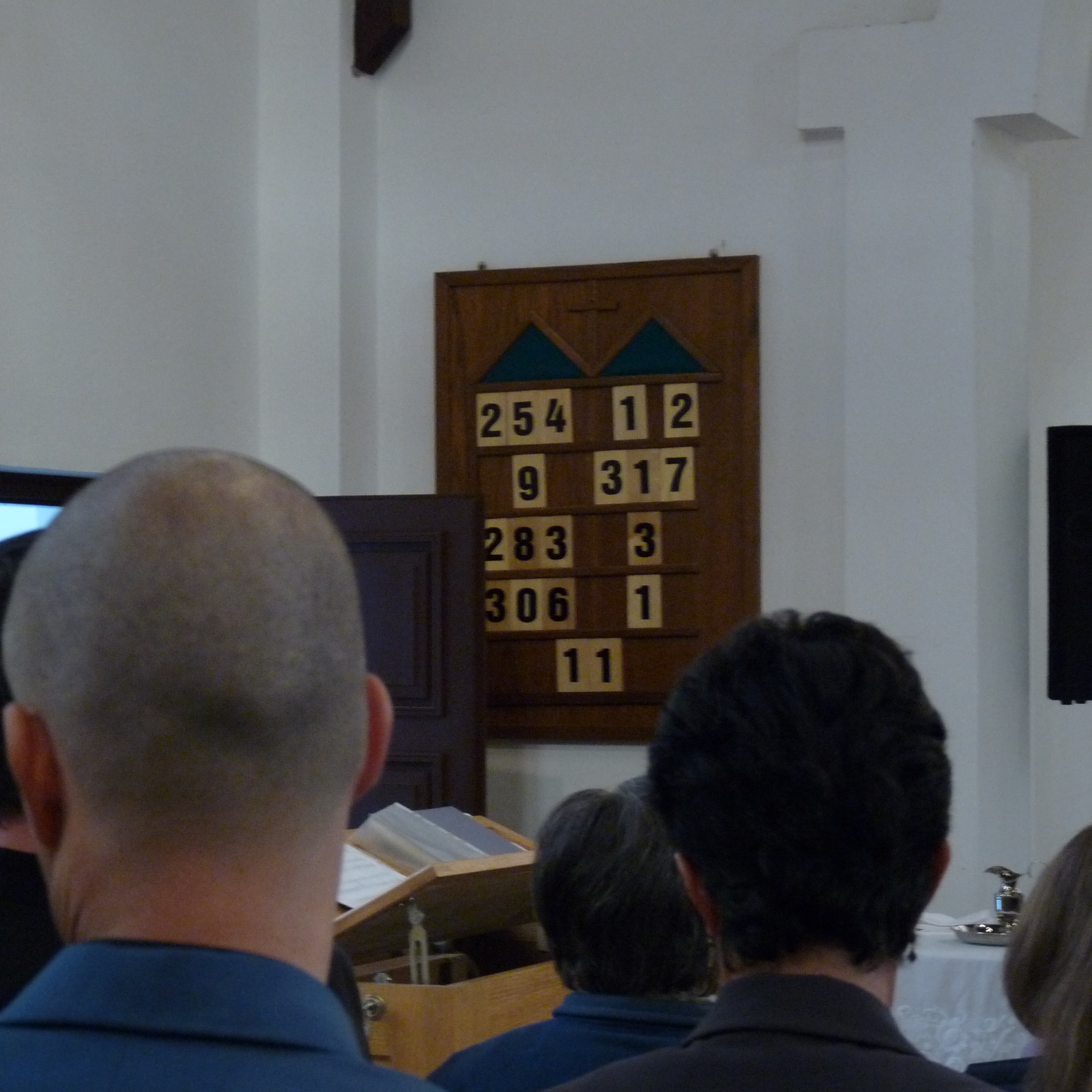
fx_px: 3569
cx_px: 418
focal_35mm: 100
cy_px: 545
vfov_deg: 17.4
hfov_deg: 17.4
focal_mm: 14.9
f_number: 3.4
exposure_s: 1/30
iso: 400
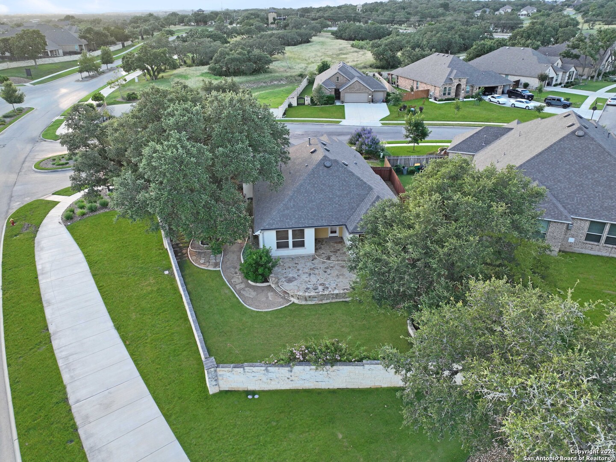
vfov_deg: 56.8
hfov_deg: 71.6
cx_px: 308
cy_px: 231
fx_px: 427
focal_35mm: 24
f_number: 2.8
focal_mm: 12.29
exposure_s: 1/200
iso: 170
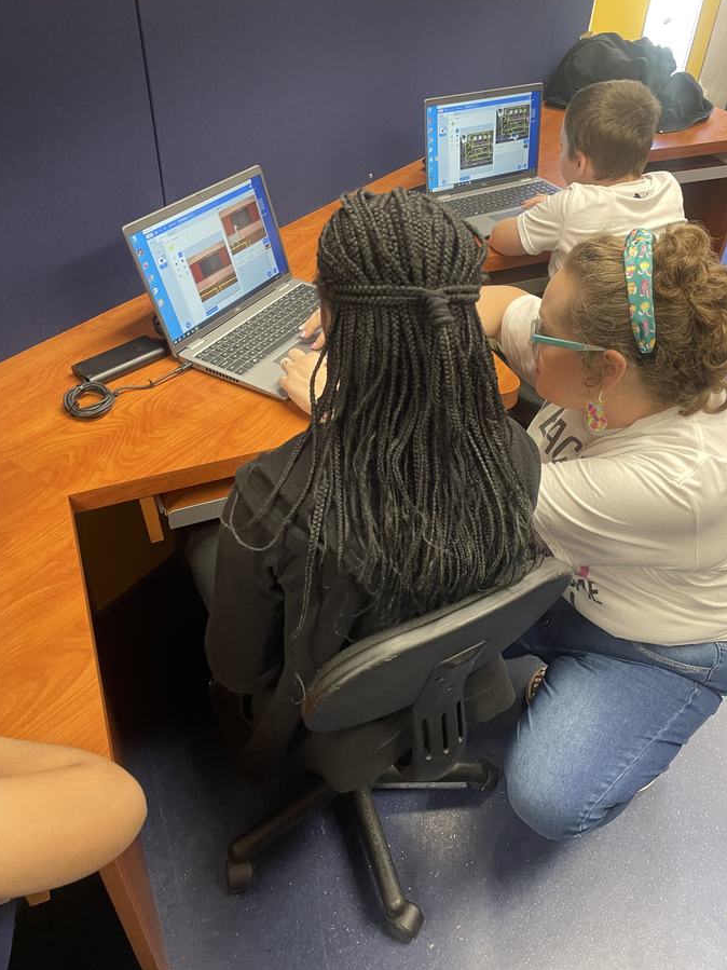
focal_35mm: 27
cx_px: 372
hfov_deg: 51.3
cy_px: 474
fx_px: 756
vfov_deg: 65.3
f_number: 1.6
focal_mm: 4.2
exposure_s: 1/60
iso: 200
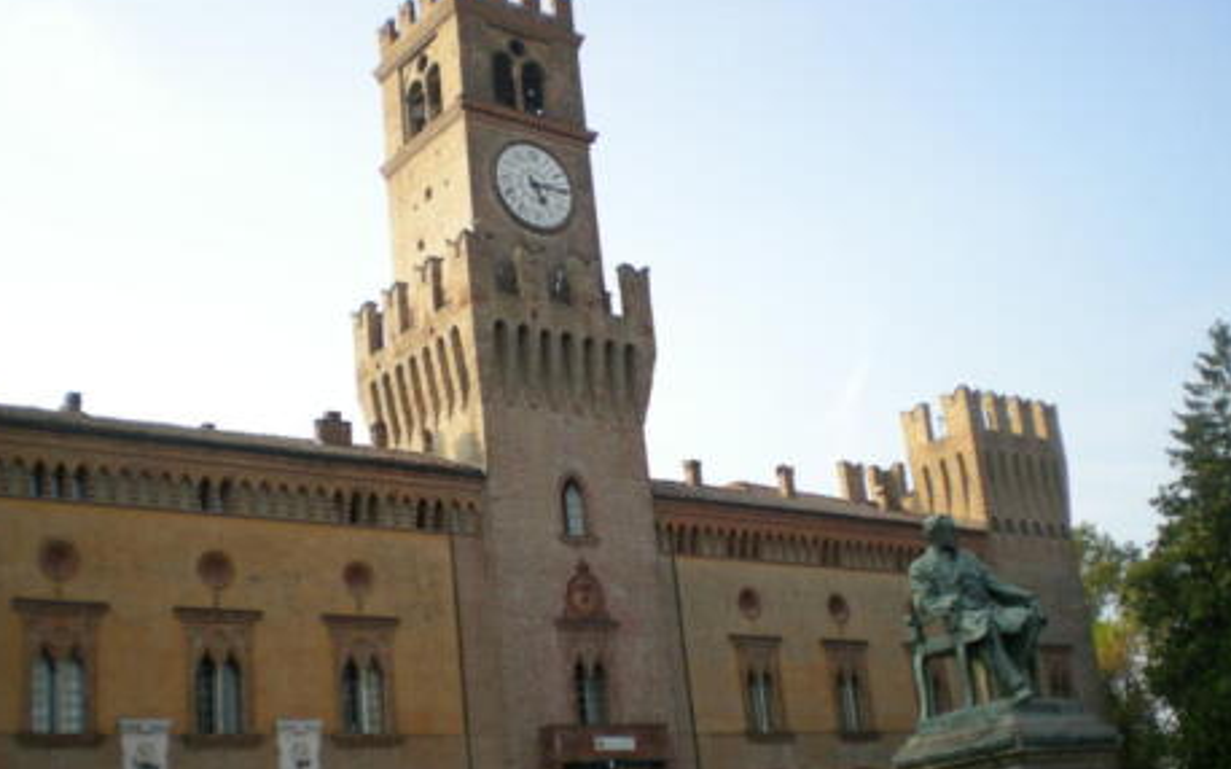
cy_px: 442
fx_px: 1476
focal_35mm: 44
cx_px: 594
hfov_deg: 45.3
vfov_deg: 29.2
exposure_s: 1/296
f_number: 3.1
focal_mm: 6.3
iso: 50
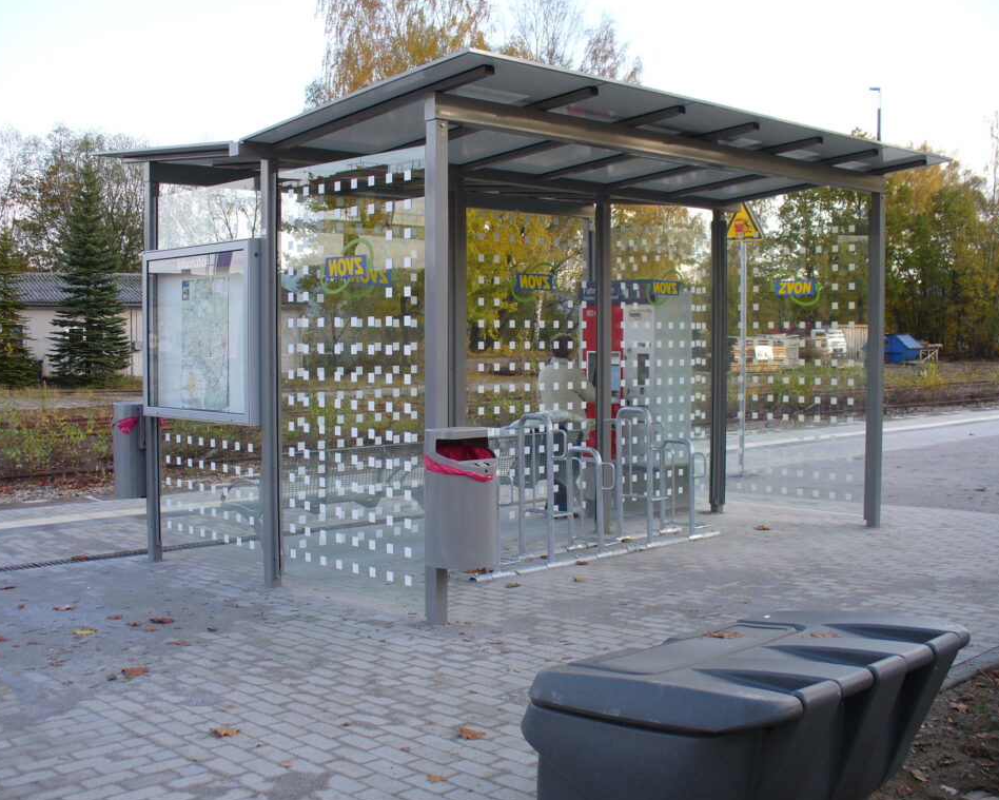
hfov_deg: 46.8
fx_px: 1153
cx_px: 475
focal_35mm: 39
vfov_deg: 38.2
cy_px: 402
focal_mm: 6.1
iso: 80
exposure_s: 1/160
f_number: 2.8
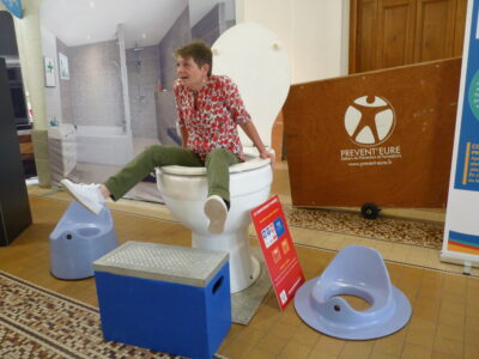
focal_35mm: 27
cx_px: 240
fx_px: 374
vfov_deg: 51.4
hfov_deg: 65.3
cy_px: 180
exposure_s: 1/30
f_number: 2.8
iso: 320
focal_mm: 4.8
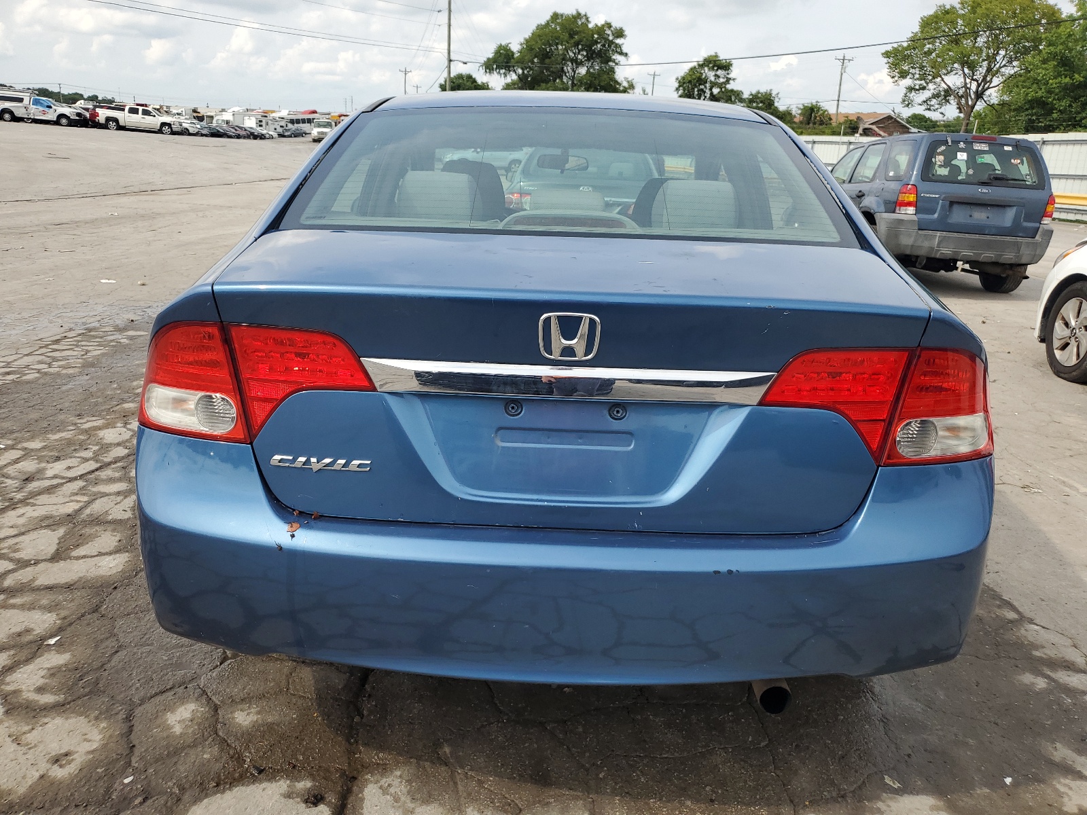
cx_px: 544
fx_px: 816
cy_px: 408
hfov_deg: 67.3
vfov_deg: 53.1
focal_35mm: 26
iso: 50
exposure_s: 1/2000
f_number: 1.5
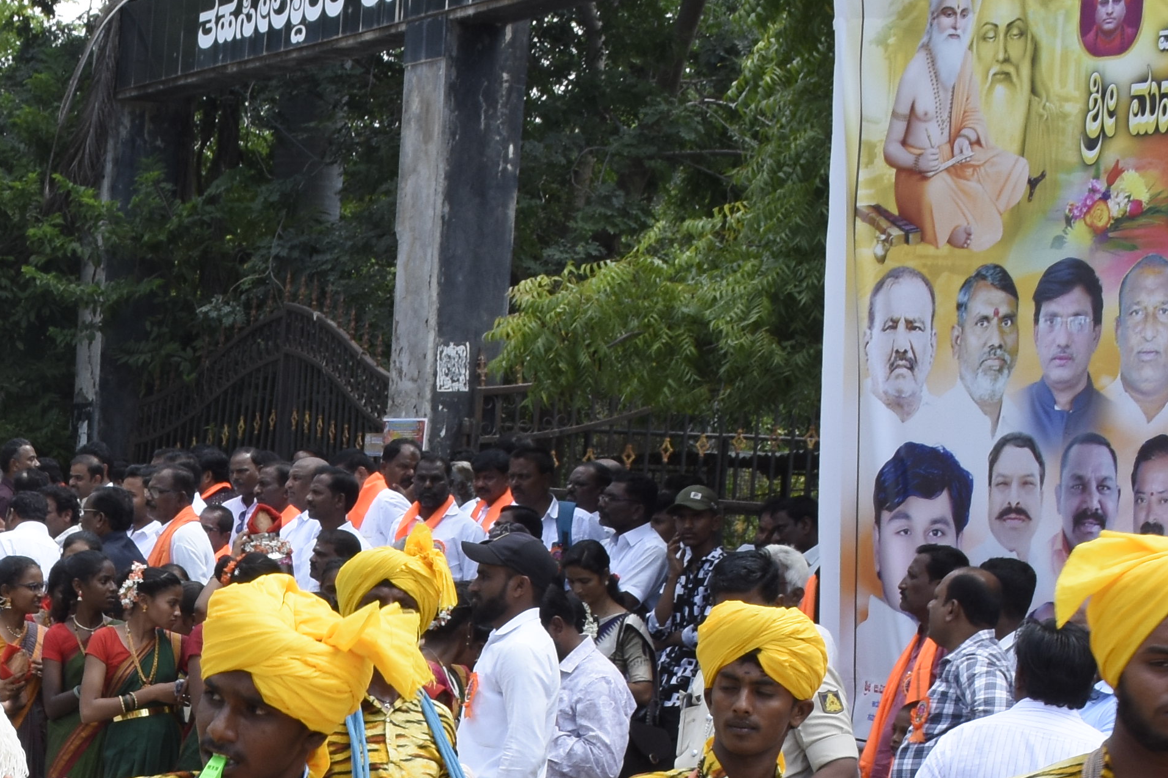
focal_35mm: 113
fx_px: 3665
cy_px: 920
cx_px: -106
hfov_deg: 17.5
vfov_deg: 11.9
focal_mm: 24
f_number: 11
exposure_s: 1/125
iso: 250
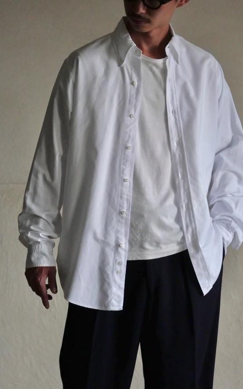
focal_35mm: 98
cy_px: 195
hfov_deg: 13.4
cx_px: 137
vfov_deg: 21.2
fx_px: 1038
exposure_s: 1/30
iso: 3200
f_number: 3.9
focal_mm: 46
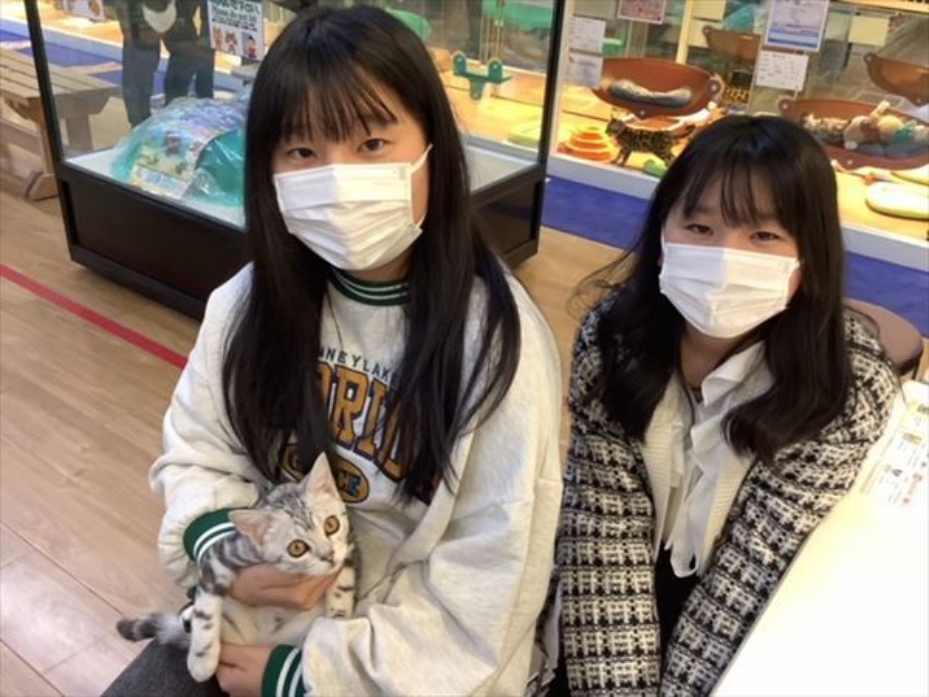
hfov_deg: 58.4
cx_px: 464
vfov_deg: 45.4
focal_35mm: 31
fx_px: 832
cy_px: 348
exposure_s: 1/50
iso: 160
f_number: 2.4
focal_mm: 3.3
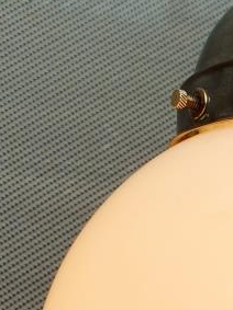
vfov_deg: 20.3
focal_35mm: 94
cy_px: 300
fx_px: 844
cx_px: 323
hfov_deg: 14.9
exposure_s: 1/1030
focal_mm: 4.3
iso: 50
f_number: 2.4
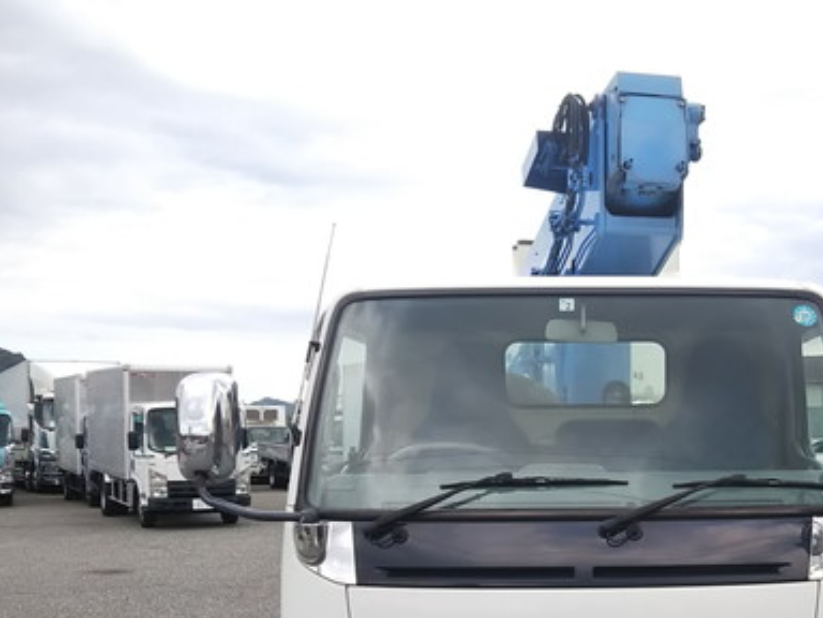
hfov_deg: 37.3
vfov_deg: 28.6
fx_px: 1189
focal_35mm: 50
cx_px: 613
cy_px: 481
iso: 20
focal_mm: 4
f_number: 2.2
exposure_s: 1/366
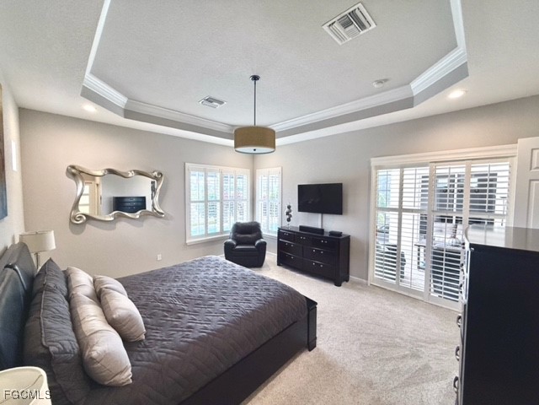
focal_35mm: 14
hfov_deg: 102.1
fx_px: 218
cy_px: 202
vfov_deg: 85.7
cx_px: 270
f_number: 2.2
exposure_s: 1/120
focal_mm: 2.22
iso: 160
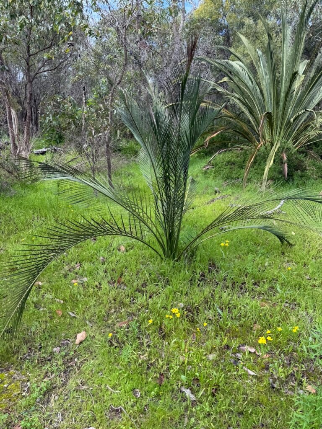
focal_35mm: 24
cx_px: 161
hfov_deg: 56.8
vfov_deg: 71.6
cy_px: 214
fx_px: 298
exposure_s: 1/868
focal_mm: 6.76
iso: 80
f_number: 1.78
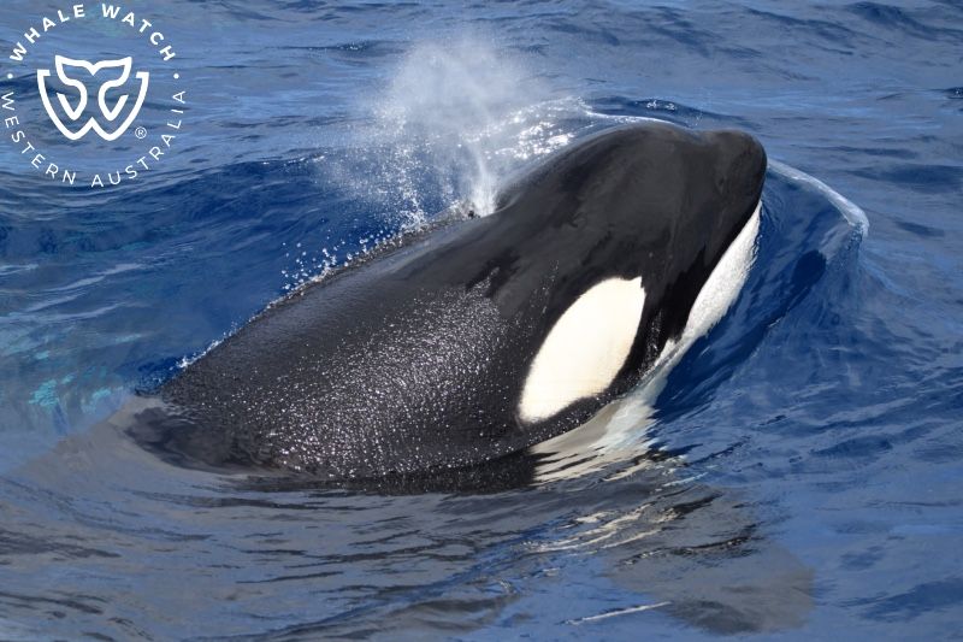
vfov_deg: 8.1
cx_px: 482
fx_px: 4546
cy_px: 321
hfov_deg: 12.1
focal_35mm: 170
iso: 1100
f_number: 5.3
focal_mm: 170
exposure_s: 1/8000
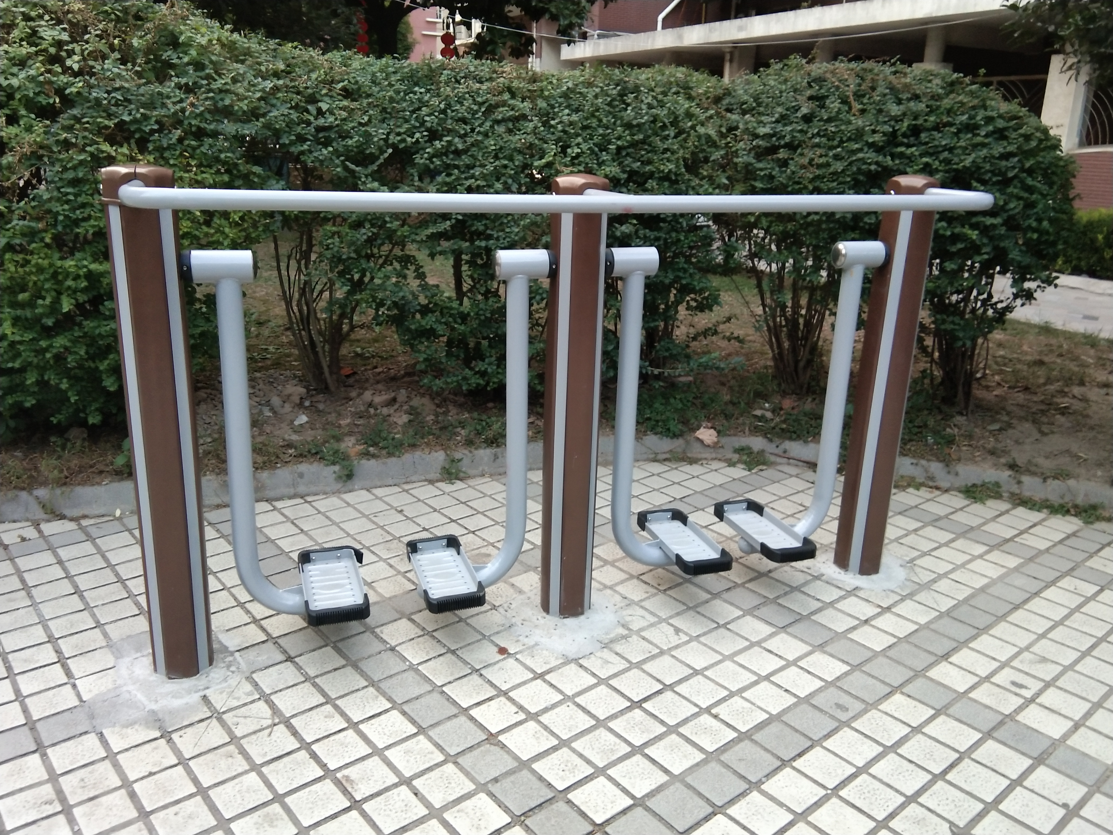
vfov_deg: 45.4
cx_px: 556
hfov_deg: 58.4
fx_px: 997
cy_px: 418
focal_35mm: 31
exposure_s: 1/33.3
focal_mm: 3.69
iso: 160
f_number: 2.2
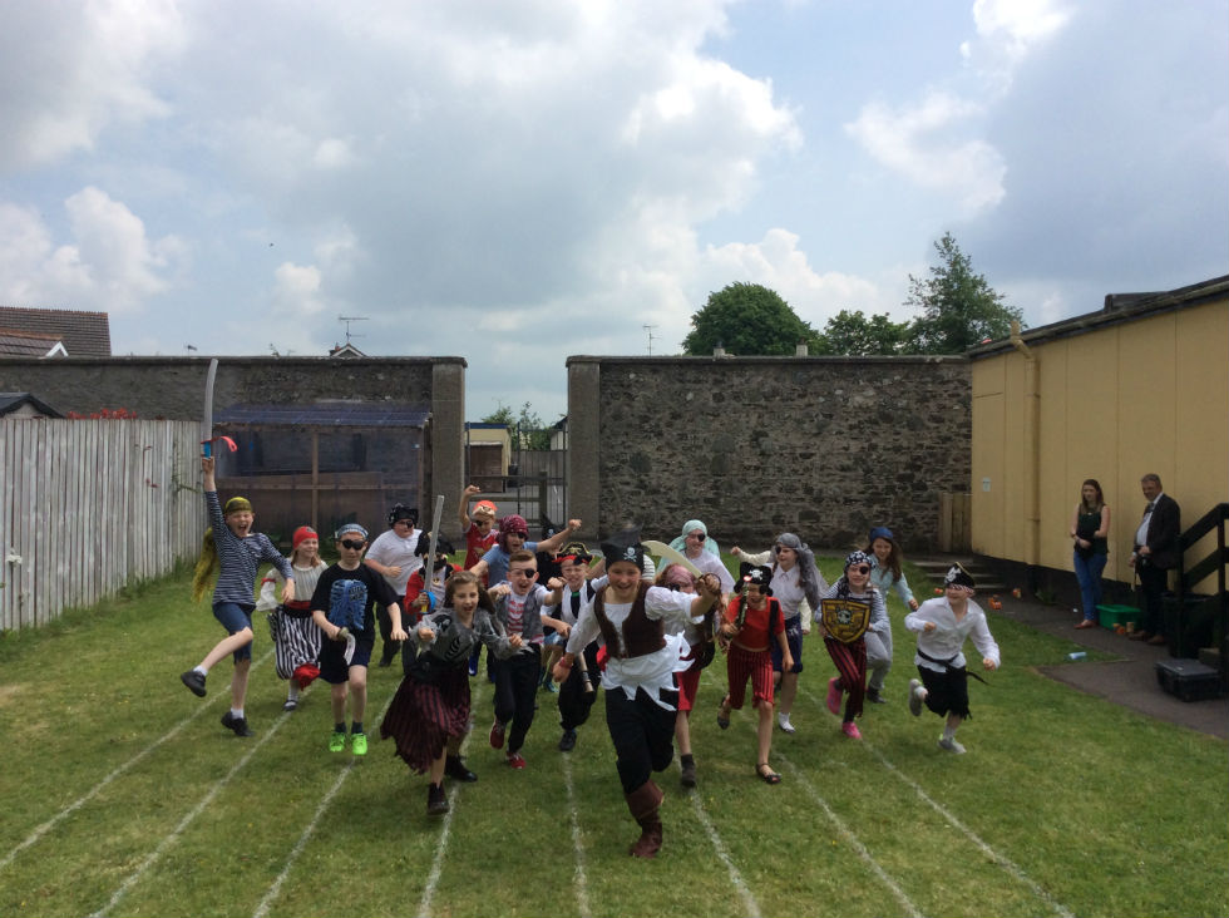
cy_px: 459
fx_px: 1134
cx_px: 614
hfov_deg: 56.9
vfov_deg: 44.1
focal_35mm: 32
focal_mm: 3.3
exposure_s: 1/2119
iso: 32
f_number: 2.4
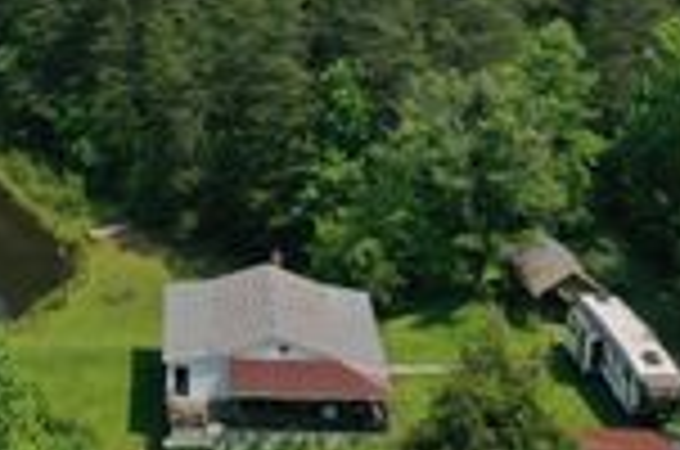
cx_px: 99
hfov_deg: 21.6
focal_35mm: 93
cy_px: -128
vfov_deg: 14.1
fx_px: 1753
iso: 100
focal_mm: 10.26
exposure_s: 1/320
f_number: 5
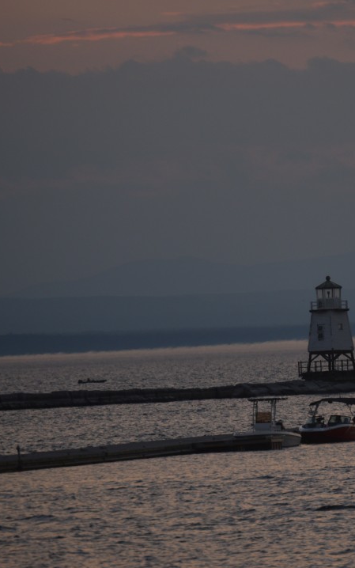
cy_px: 284
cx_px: 303
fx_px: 7118
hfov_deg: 2.9
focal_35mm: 460
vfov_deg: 4.6
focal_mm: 200
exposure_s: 1/320
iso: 200
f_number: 5.6
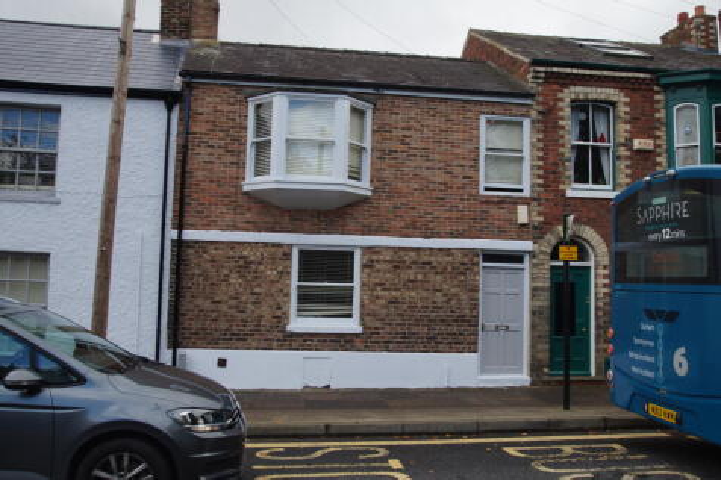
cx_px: 360
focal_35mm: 33
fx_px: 661
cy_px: 240
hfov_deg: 57.2
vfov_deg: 39.9
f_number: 8
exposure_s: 1/80
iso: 100
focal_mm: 22
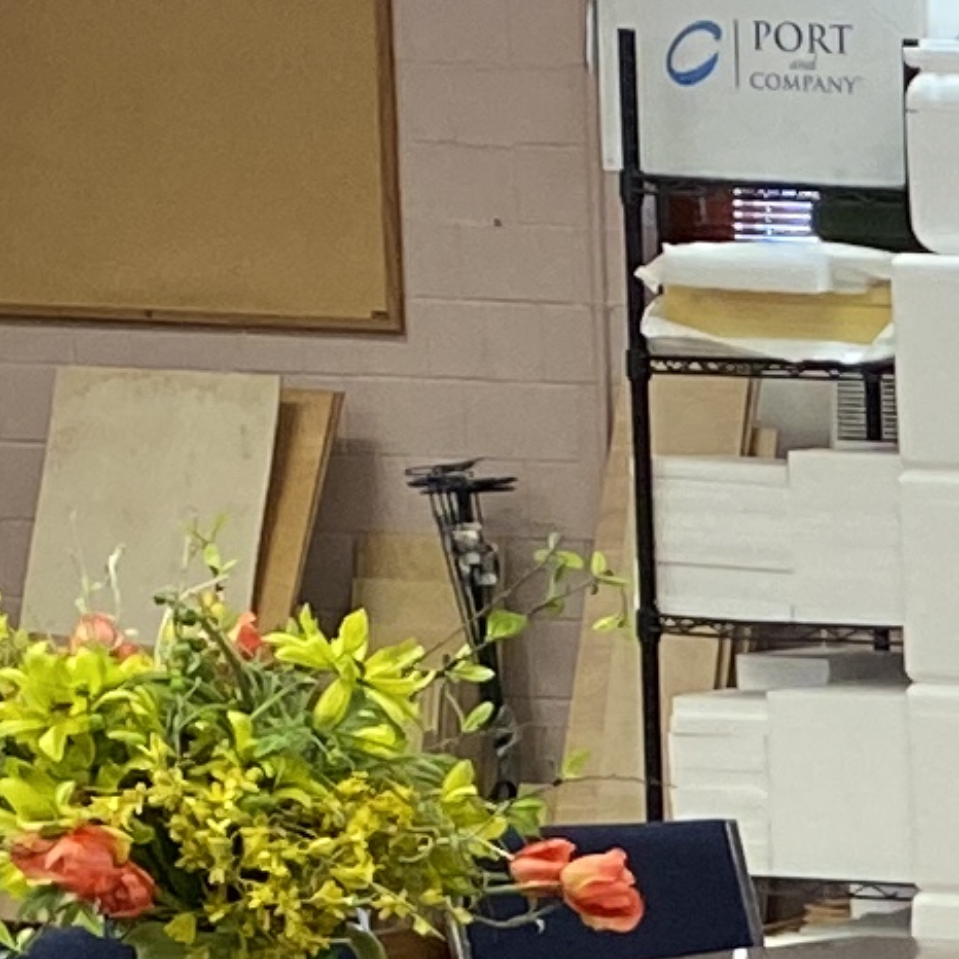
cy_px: 1716
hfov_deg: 7.7
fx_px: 6237
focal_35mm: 199
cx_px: 2842
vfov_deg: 8.5
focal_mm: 4.25
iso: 125
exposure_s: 1/60
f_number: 1.8
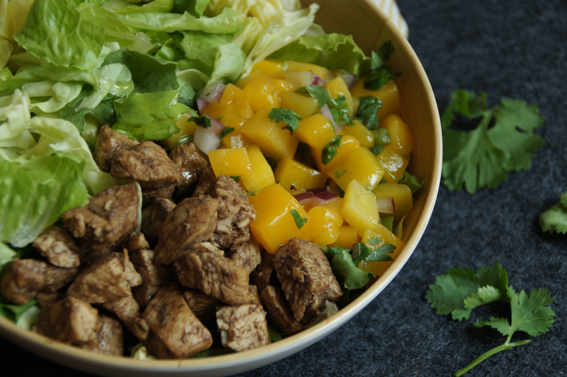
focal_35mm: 105
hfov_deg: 19.5
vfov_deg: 13.0
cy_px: 188
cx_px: 284
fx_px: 1653
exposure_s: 1/30
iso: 100
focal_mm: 70
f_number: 5
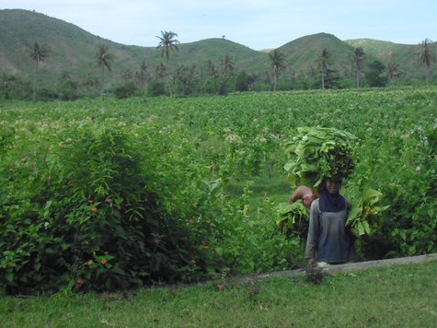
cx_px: 248
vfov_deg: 22.8
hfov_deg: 30.2
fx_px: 808
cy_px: 102
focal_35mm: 64
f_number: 8
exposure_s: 1/200
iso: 100
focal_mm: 6.2
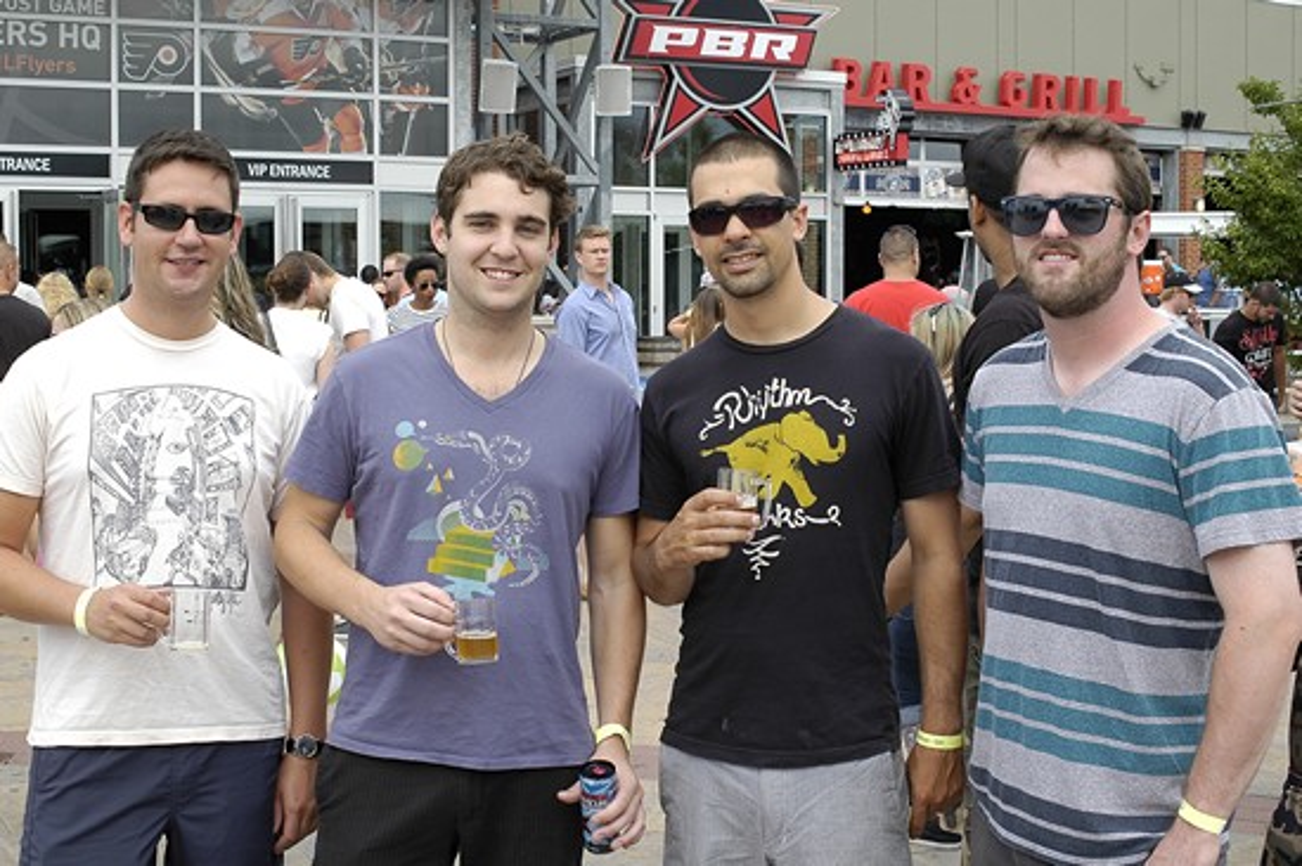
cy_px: 433
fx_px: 1898
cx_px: 651
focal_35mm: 52
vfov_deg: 25.7
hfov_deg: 37.9
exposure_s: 1/200
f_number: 7.1
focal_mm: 35
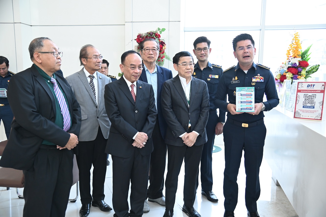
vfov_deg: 41.1
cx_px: 163
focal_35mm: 32
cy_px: 108
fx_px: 290
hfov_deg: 58.7
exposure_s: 1/125
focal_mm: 32
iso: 2500
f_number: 4
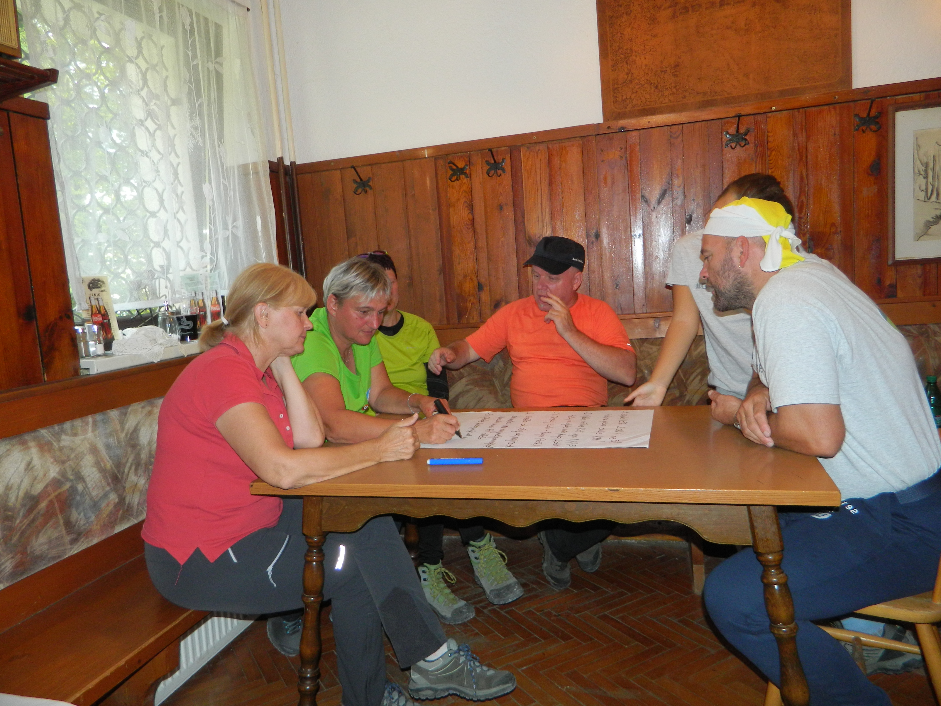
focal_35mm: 25
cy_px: 353
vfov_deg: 54.9
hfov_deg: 69.4
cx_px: 470
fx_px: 680
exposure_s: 1/30
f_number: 3.1
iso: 200
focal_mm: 4.5
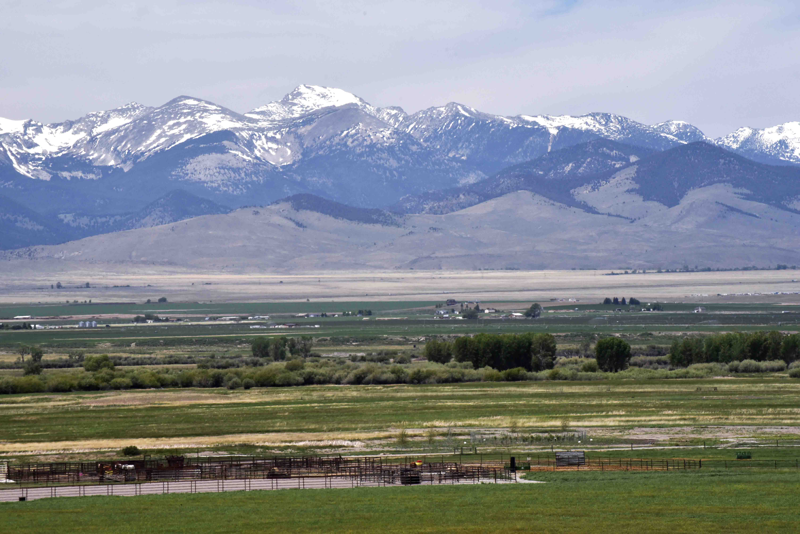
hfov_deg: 8.6
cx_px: 400
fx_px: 5335
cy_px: 267
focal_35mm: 240
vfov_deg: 5.7
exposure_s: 1/640
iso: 1000
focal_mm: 240
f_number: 18
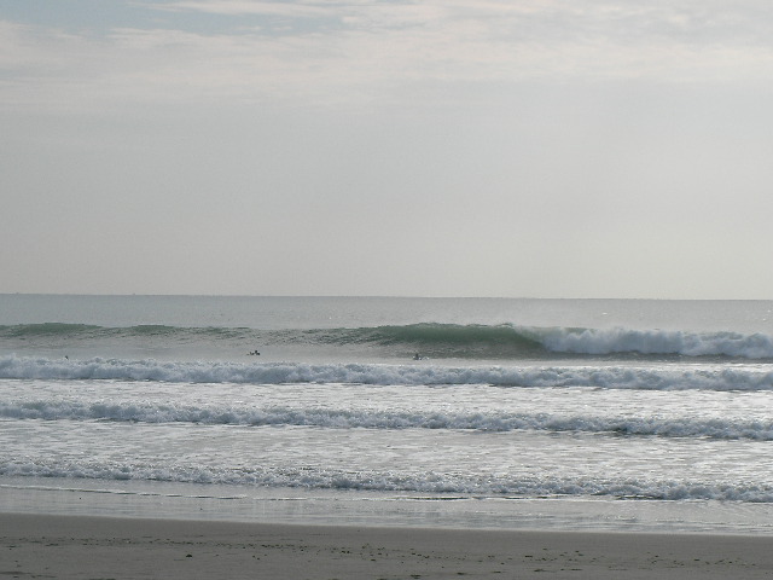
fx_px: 2814
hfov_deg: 15.6
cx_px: 386
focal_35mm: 126
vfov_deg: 11.8
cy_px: 290
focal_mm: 20.9
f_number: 6.5
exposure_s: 1/450
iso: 50
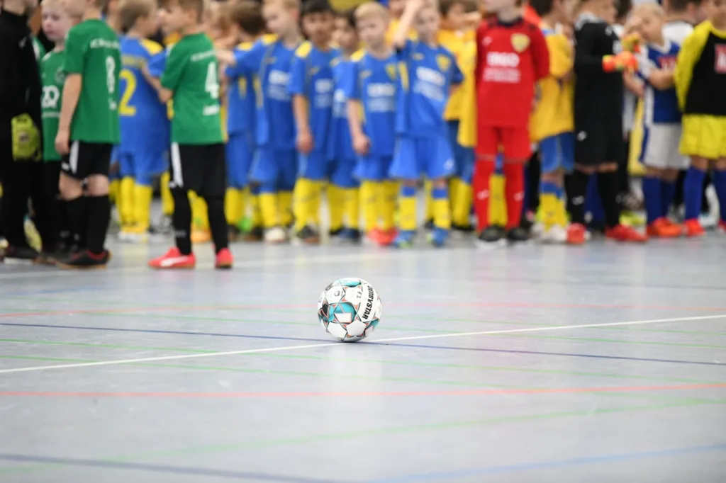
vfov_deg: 7.0
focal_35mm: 195
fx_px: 3931
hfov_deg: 10.6
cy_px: 242
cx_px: 363
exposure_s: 1/640
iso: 8000
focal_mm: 195
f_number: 2.8
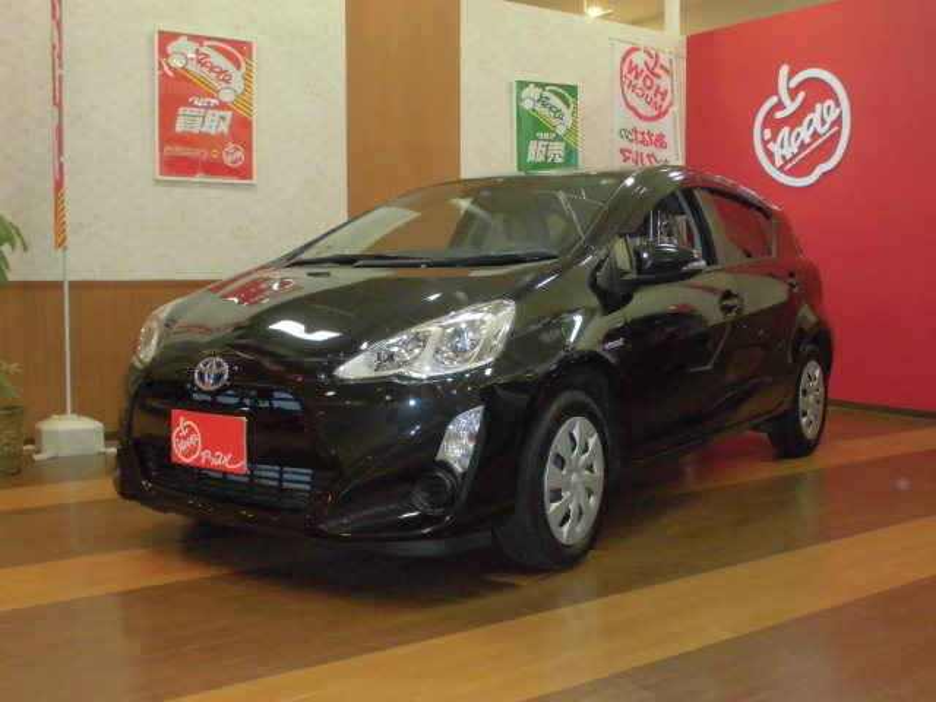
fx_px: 1028
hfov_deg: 49.0
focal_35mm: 38
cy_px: 351
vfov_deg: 37.7
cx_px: 468
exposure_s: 1/60
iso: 400
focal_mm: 6.9
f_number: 4.2
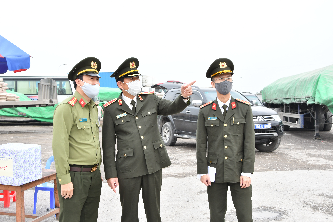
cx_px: 166
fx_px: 444
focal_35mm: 48
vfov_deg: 28.1
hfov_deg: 41.1
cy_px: 111
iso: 400
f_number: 9
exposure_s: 1/200
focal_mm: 32
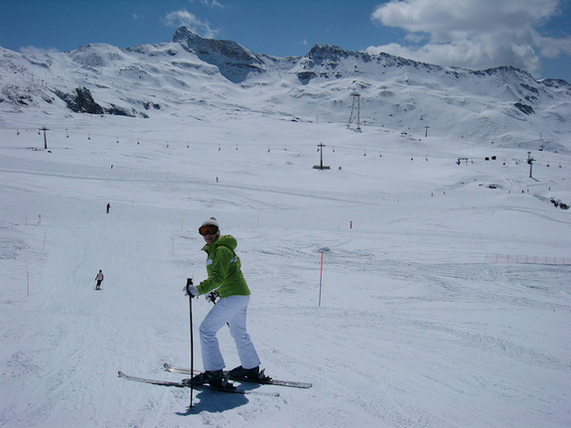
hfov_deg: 52.6
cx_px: 286
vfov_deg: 40.7
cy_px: 214
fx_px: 577
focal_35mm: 35
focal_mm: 5.8
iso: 50
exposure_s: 1/1300
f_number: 8
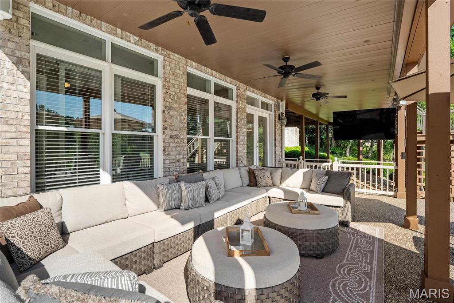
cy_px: 152
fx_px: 202
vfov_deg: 73.7
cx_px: 227
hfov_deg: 96.8
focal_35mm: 16
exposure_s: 1/2000
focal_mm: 8
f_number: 4
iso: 400
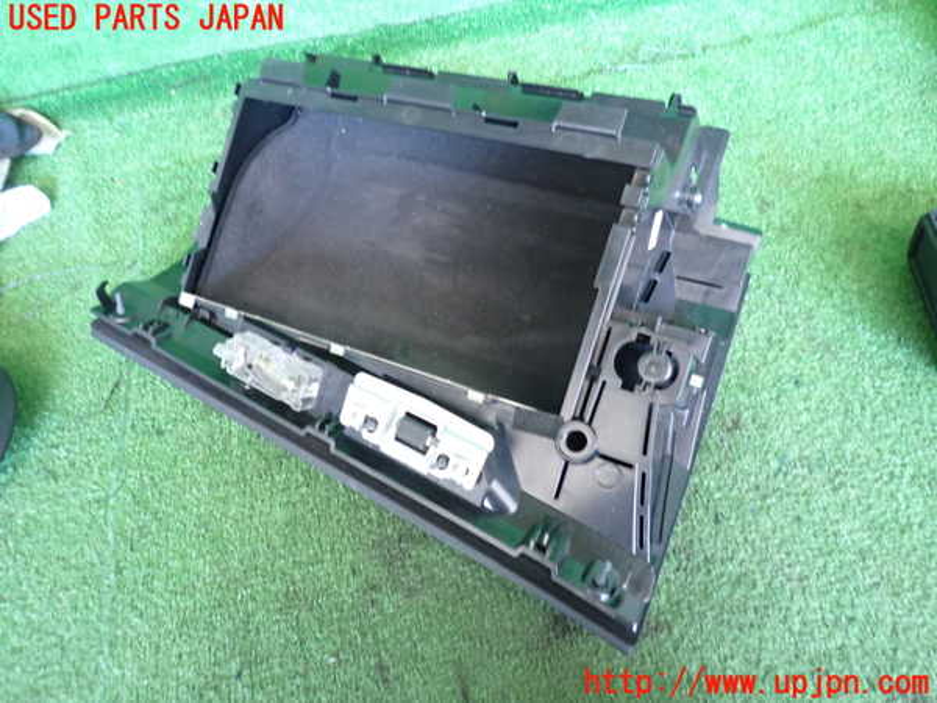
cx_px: 468
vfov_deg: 54.9
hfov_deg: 69.4
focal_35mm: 25
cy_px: 352
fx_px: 677
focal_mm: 4.5
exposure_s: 1/30
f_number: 2
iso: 800
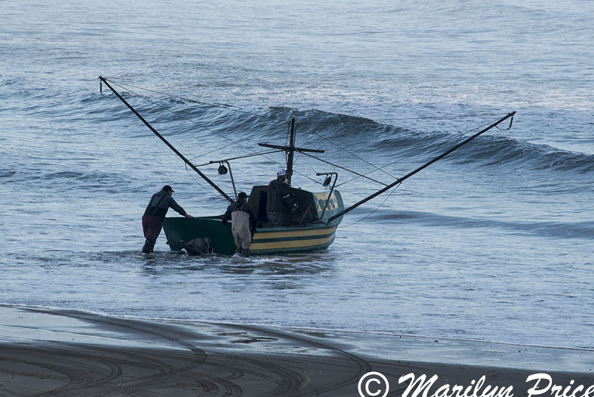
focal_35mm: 358
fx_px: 5910
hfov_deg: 5.8
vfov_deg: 3.8
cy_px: 186
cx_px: 272
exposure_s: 1/90
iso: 100
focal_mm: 300
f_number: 11
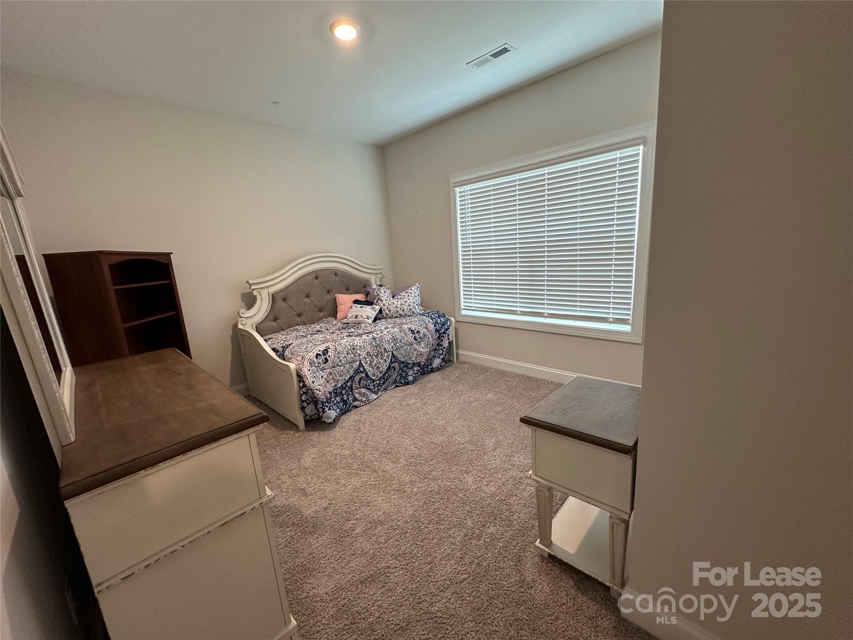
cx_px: 426
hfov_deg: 102.1
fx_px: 345
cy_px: 320
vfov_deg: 85.7
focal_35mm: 14
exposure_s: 1/60
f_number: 2.2
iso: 160
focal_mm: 2.22
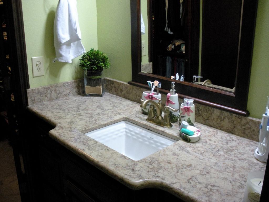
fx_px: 280
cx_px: 134
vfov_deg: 39.7
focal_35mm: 36
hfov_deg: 51.4
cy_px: 101
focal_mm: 6.3
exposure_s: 1/63.8
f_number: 3.5
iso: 338
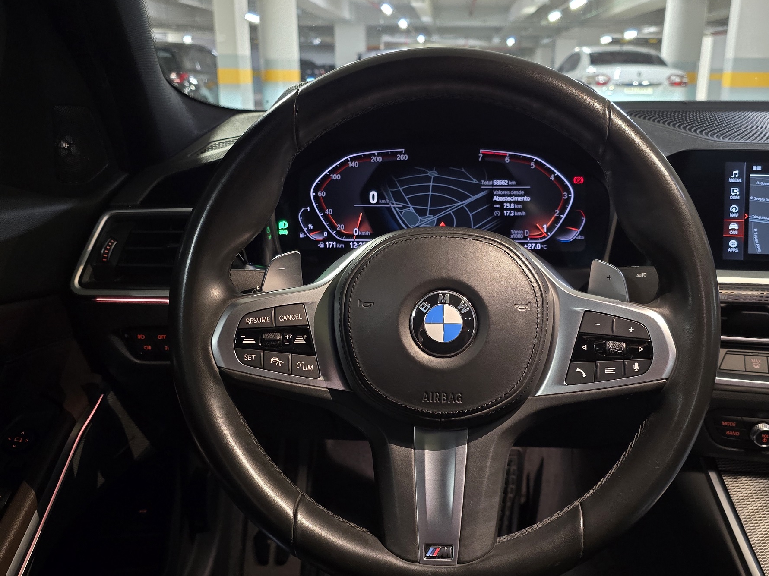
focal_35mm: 31
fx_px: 689
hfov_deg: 58.2
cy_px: 287
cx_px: 436
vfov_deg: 45.4
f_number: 1.7
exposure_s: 1/24
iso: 1600
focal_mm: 6.3
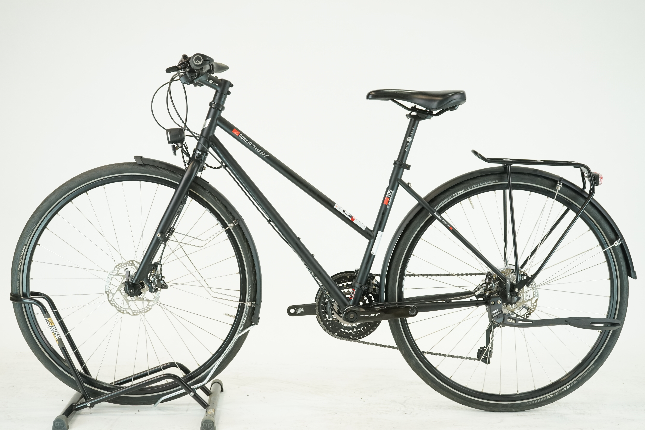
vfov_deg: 25.1
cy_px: 215
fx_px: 967
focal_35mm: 54
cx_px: 322
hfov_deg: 36.9
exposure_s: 1/200
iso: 1600
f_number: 5.6
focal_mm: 54
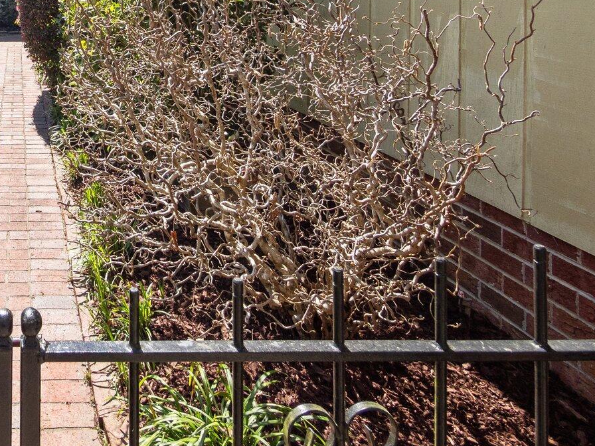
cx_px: 6
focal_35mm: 32
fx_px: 550
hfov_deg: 47.6
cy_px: -63
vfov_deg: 36.3
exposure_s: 1/640
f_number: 5.6
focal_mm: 7
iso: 200
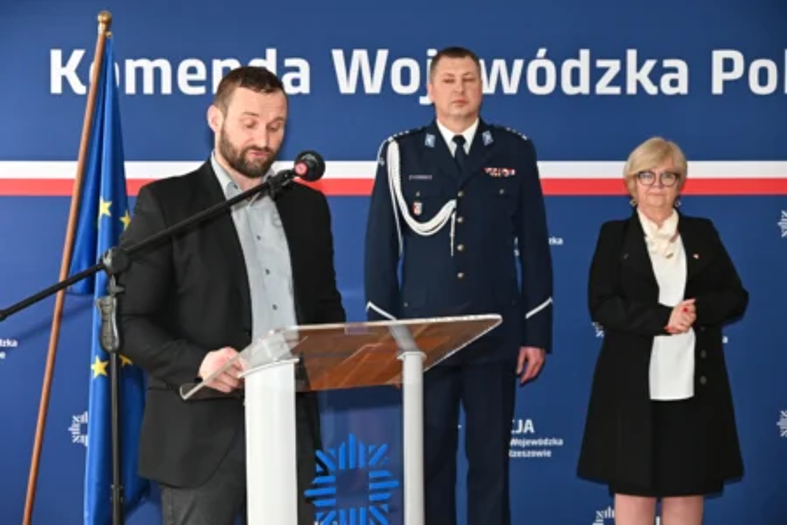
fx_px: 1749
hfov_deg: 25.4
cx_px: 394
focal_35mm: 80
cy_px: 262
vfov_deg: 17.1
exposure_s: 1/100
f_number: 6.3
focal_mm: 80
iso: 1600
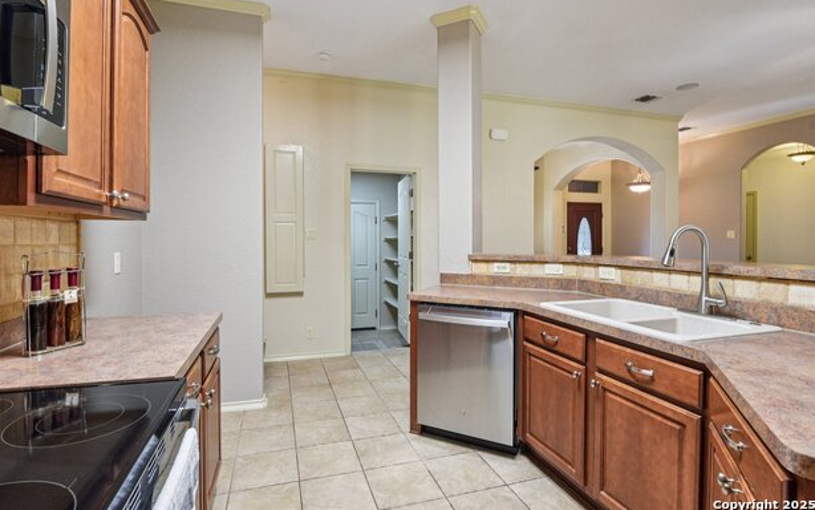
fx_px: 378
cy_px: 245
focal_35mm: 17
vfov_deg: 68.0
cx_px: 394
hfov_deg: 94.3
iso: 1600
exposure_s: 1/15
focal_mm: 16
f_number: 8
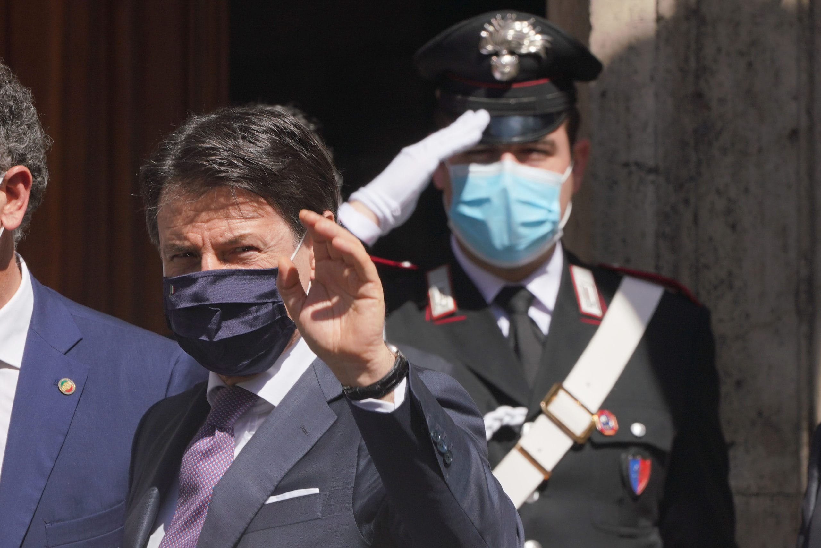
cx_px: 410
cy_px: 274
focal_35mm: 364
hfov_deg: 5.7
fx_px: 8303
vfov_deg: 3.8
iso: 200
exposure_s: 1/500
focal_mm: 364
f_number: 11
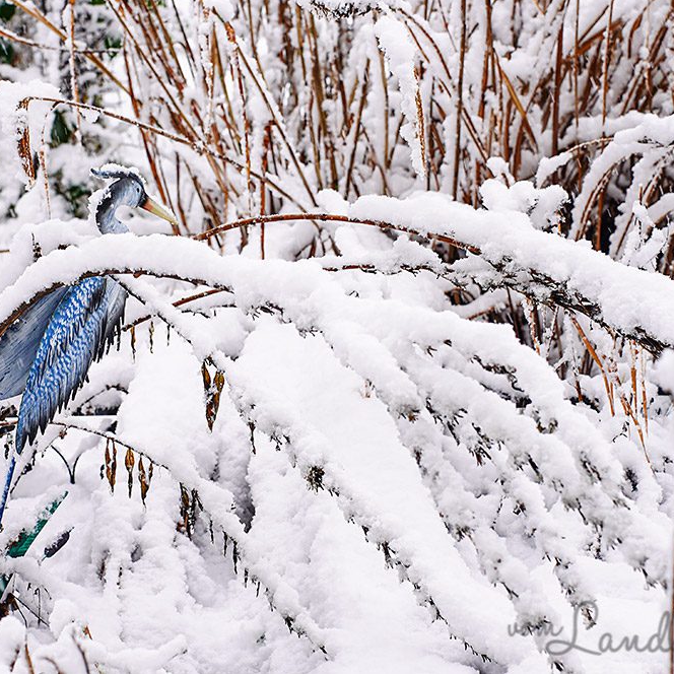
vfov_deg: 18.1
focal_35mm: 96
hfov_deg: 18.1
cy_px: 336
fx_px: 2115
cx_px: 274
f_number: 4
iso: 100
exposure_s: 1/160
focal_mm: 75
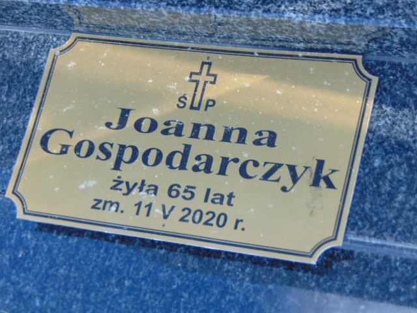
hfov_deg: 18.2
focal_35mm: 108
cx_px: 208
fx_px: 1301
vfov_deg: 13.7
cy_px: 156
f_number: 3.9
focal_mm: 19.4
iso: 80
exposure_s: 1/160
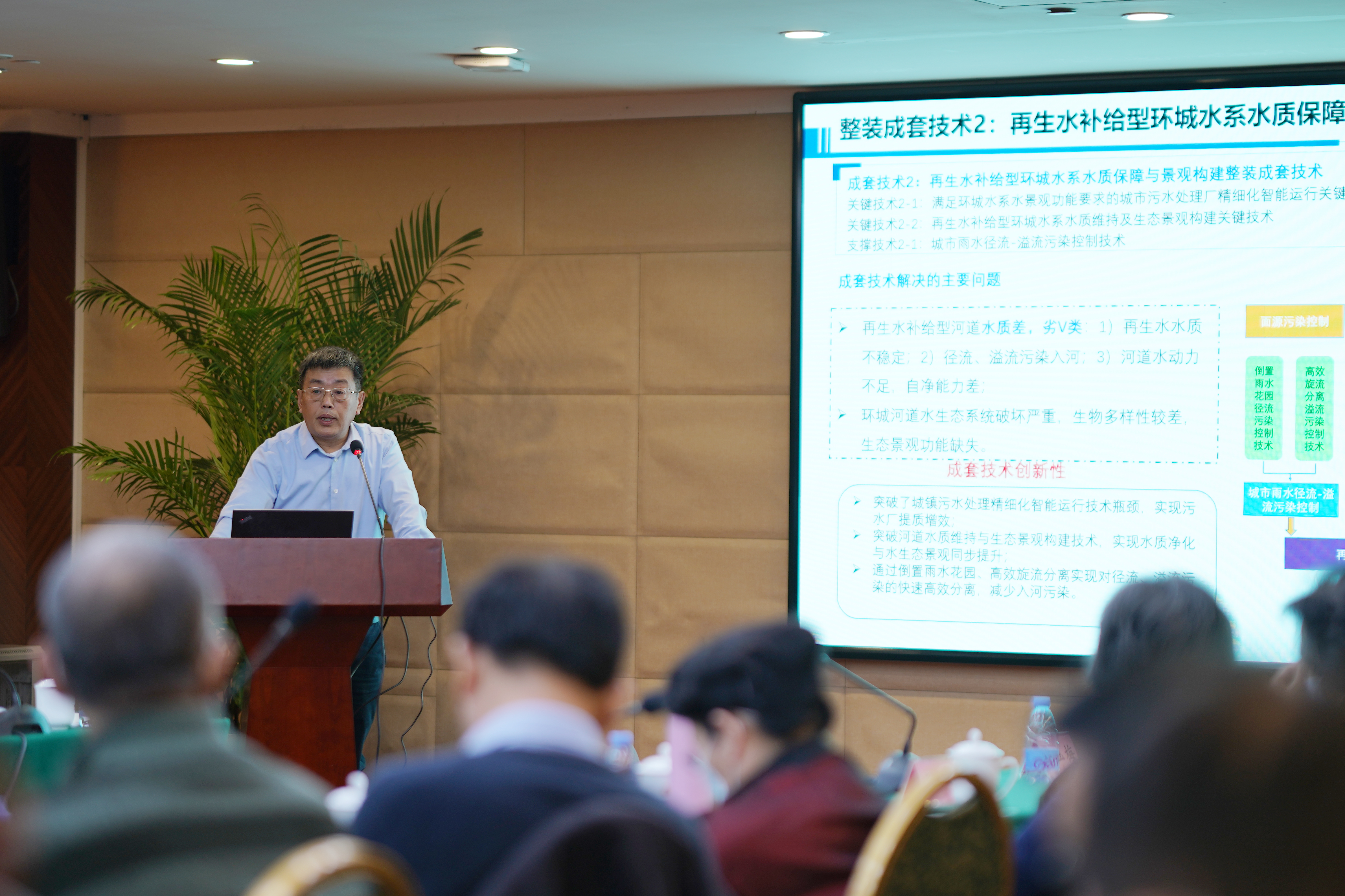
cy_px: 412
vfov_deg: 12.8
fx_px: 3998
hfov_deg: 19.1
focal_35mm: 107
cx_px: 723
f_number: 1.8
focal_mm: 85
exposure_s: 1/100
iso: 100
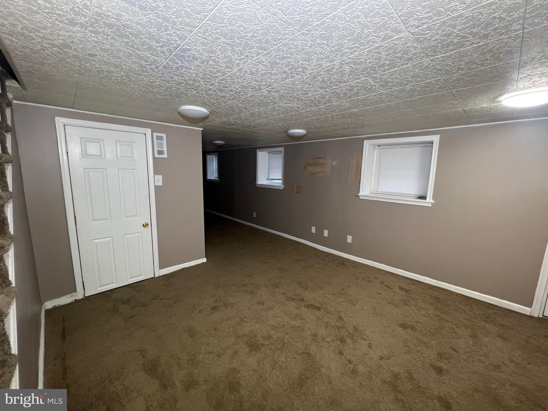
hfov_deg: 106.2
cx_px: 274
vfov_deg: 89.9
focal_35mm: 13
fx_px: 206
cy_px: 206
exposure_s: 1/60
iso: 320
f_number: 1.8
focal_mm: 1.57
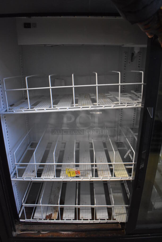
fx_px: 182
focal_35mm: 27
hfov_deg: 48.0
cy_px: 121
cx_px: 81
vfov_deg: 67.3
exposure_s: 1/125
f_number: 3.5
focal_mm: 18
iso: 3200
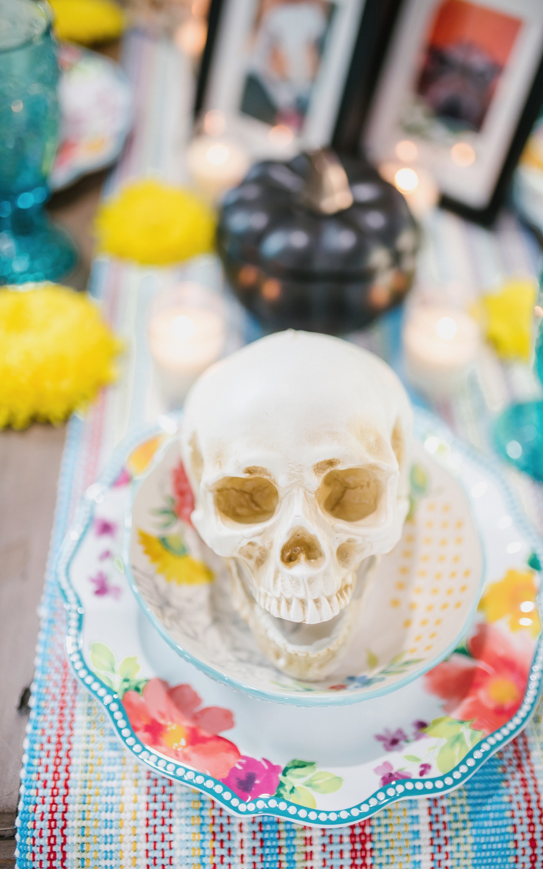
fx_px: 852
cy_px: 433
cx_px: 284
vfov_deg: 54.0
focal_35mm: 36
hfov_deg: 35.3
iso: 400
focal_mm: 35
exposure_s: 1/160
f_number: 1.6
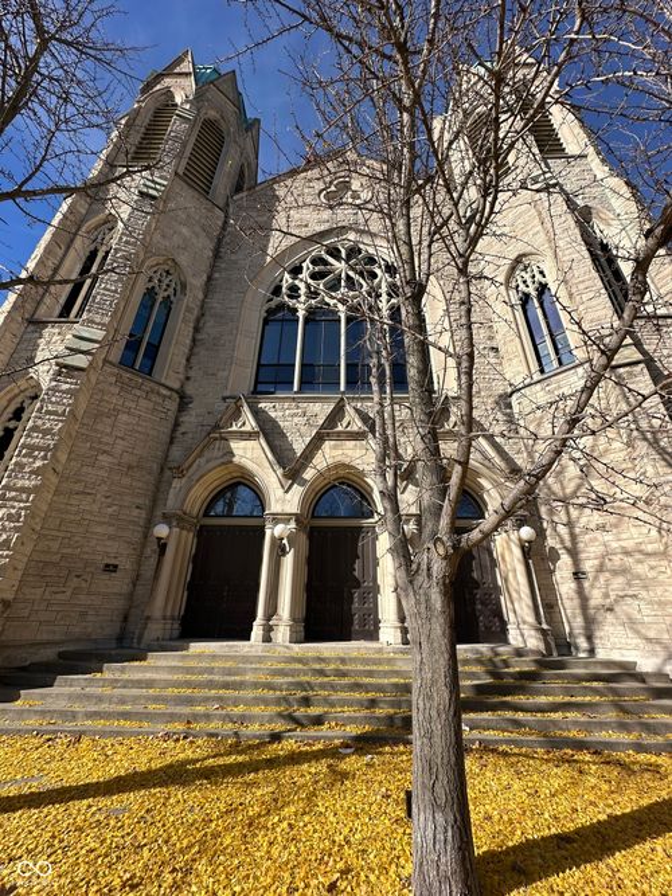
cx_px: 336
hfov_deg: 85.7
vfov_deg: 102.1
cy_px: 448
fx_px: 362
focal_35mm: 14
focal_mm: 2.22
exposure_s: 1/1511
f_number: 2.2
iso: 50
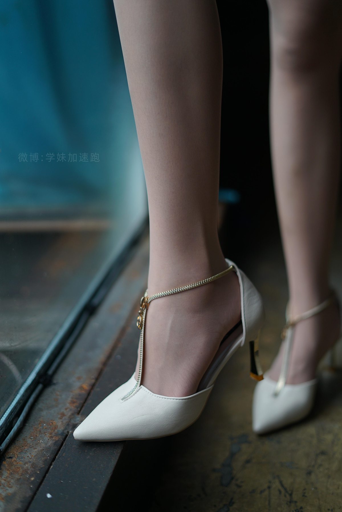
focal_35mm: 50
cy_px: 256
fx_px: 712
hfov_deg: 27.0
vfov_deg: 39.6
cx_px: 171
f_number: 1.8
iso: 200
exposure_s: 1/250
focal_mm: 50
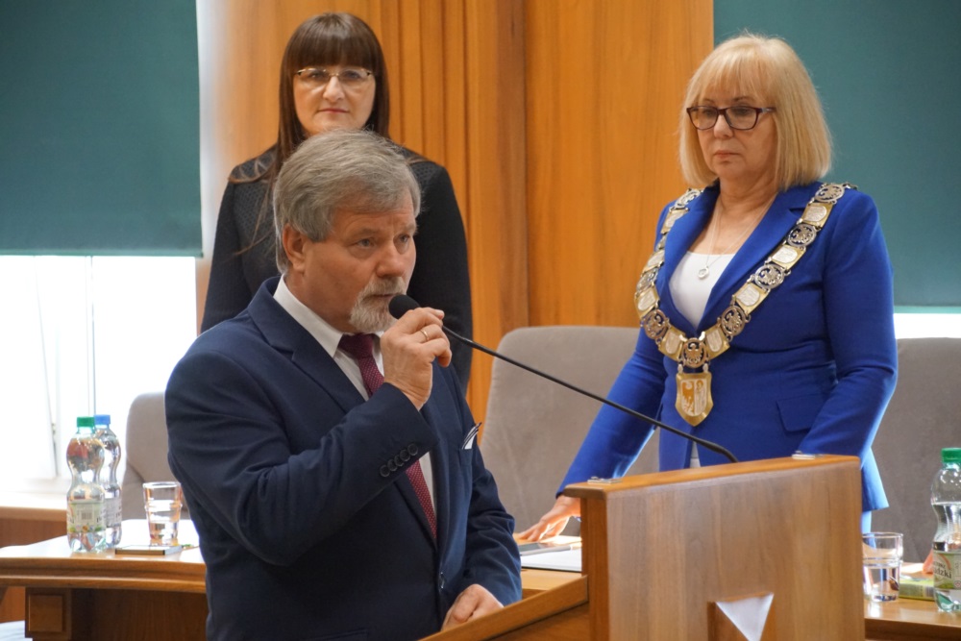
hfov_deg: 15.2
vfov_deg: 10.2
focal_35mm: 135
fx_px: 3604
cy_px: 320
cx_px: 480
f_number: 5.6
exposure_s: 1/125
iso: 3200
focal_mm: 90
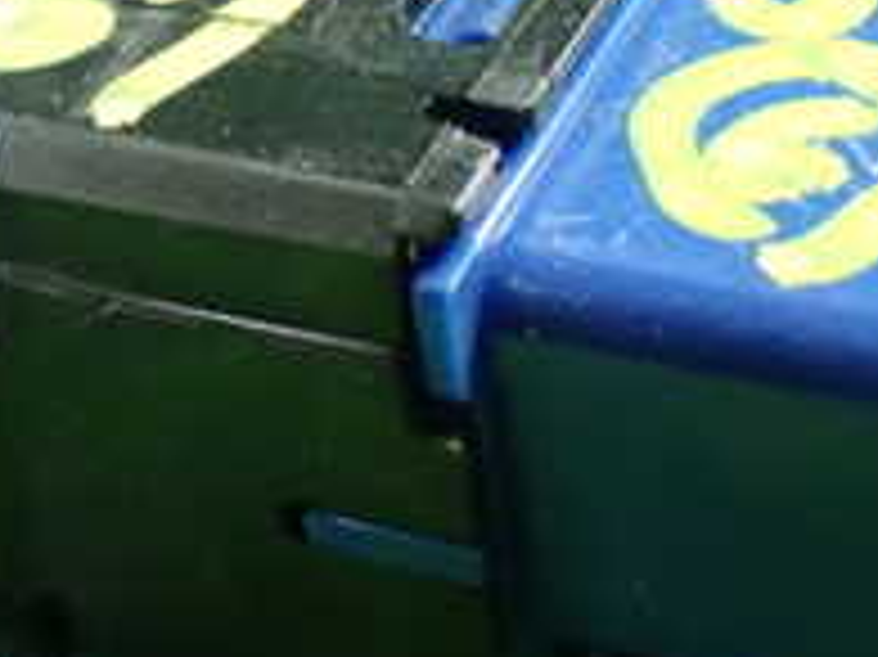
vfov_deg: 11.7
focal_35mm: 126
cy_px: 153
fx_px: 3194
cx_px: 212
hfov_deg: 15.6
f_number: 2.8
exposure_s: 1/40
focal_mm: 7.31
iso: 1600
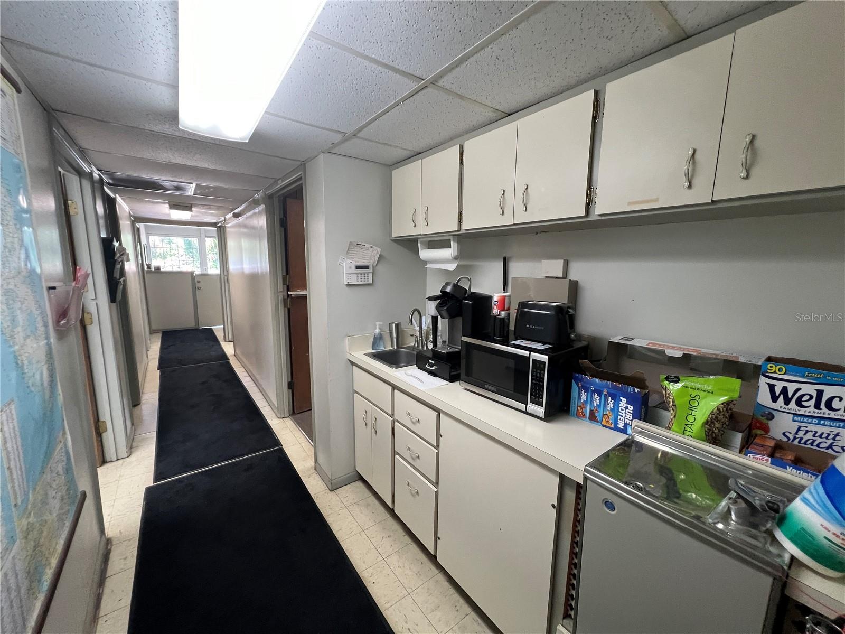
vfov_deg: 89.9
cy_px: 317
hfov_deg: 106.2
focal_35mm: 13
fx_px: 317
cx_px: 422
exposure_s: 1/120
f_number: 1.8
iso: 250
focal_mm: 1.57
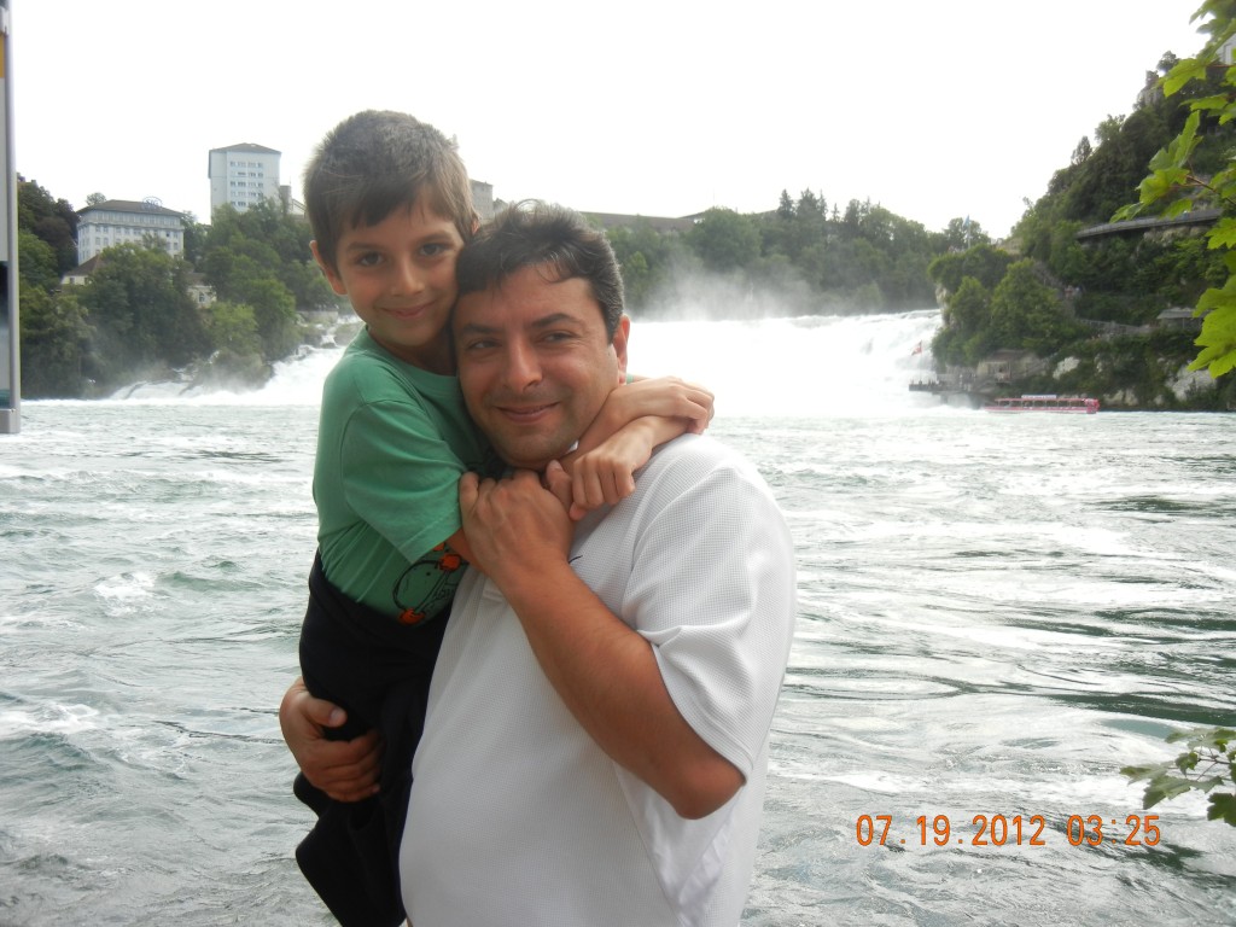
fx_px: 1393
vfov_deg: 36.8
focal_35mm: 39
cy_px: 464
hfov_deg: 47.9
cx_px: 618
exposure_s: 1/540
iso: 160
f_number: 3.7
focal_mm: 7.1
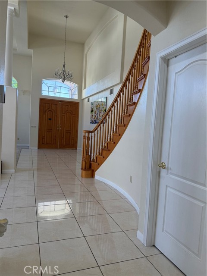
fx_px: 191
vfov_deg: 71.6
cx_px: 104
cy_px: 138
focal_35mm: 24
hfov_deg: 56.8
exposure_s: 1/163
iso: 100
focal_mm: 6.76
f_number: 1.78
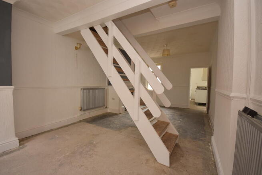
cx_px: 131
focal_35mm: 15
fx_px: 109
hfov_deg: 100.4
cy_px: 88
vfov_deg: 77.4
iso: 250
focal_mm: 10
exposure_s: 1/60
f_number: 4
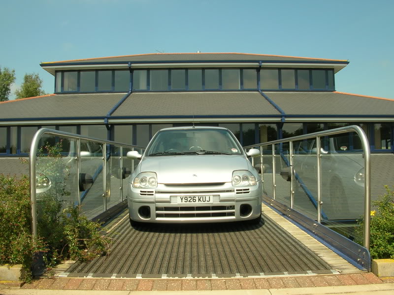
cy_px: 148
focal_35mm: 35
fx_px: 398
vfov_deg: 40.7
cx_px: 197
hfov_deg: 52.7
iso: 50
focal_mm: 5.8
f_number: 5.6
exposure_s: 1/252
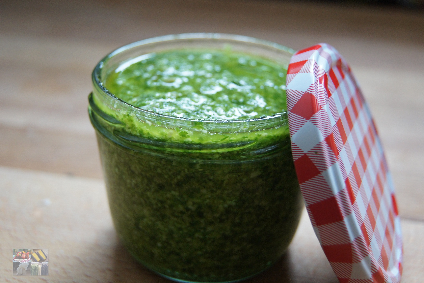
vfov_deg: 25.8
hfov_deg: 37.9
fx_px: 618
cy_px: 142
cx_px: 212
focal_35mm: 52
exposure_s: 1/60
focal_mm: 35
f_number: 5
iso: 1600
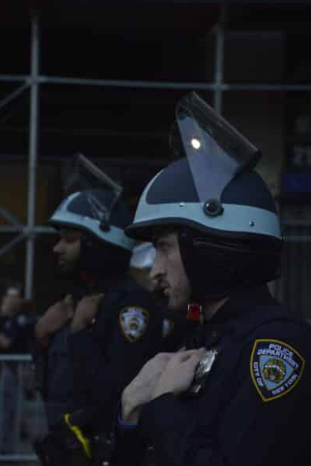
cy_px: 233
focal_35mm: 160
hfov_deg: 8.6
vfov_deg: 12.9
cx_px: 155
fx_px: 2066
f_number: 7.1
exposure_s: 1/60
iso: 200
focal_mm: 105
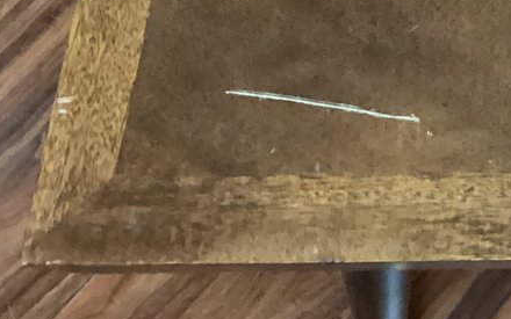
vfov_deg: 10.8
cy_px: -259
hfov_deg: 17.3
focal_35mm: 113
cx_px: 672
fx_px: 1574
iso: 800
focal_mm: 3.3
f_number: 2.4
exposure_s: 1/24
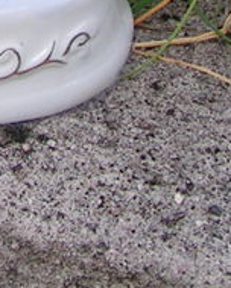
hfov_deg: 7.7
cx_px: -146
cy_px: -230
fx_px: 1666
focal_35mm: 195
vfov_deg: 9.4
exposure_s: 1/160
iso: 50
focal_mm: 5.8
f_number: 5.6
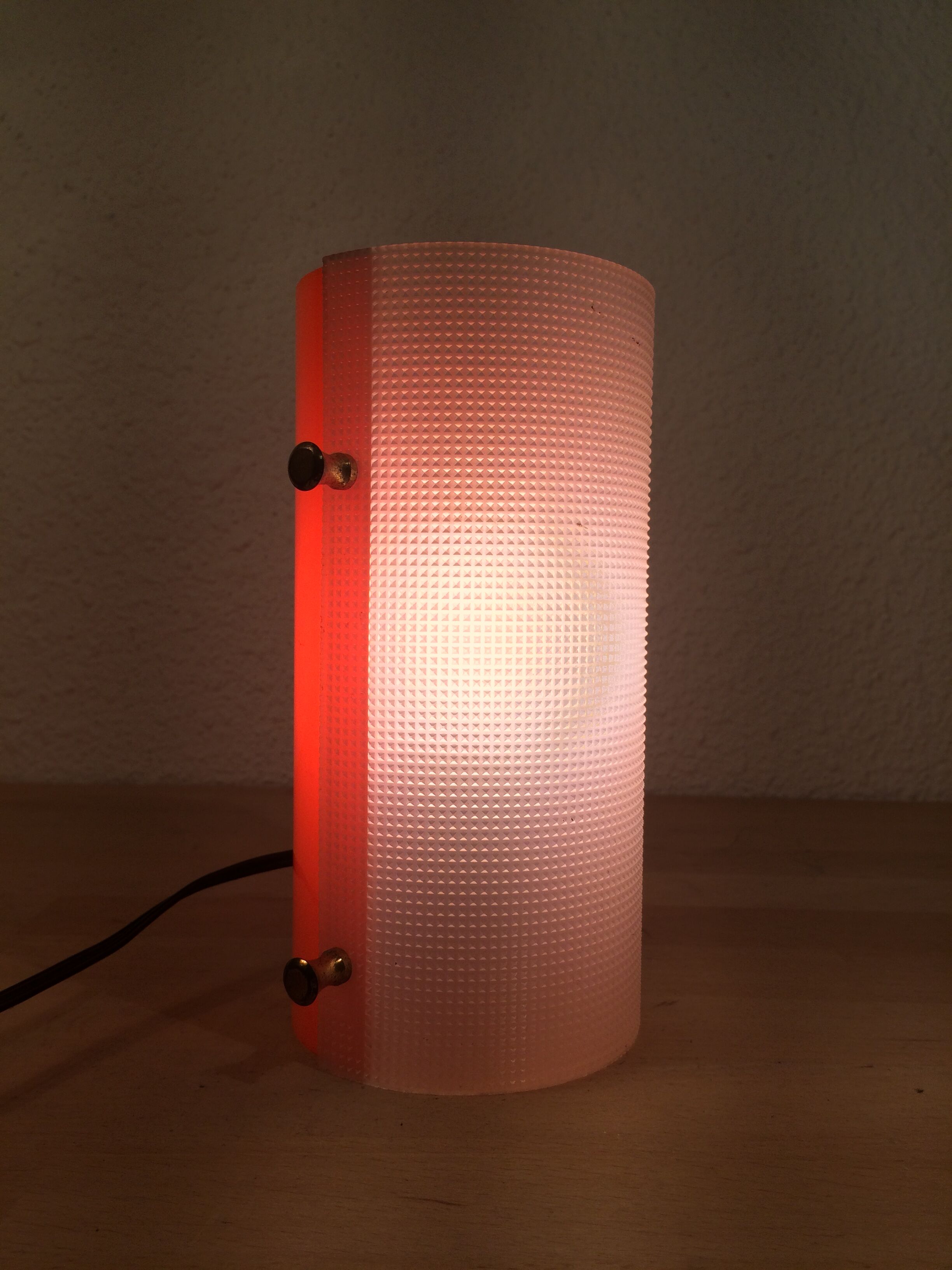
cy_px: 635
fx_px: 1063
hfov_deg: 48.2
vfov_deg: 61.7
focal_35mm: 29
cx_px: 476
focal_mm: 4.15
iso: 32
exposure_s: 1/232
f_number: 2.2
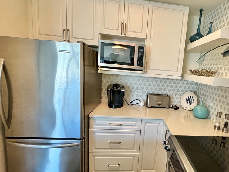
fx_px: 126
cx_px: 154
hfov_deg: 81.6
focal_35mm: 19
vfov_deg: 68.5
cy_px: 93
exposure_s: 1/120
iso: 200
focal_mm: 2.22
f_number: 2.2
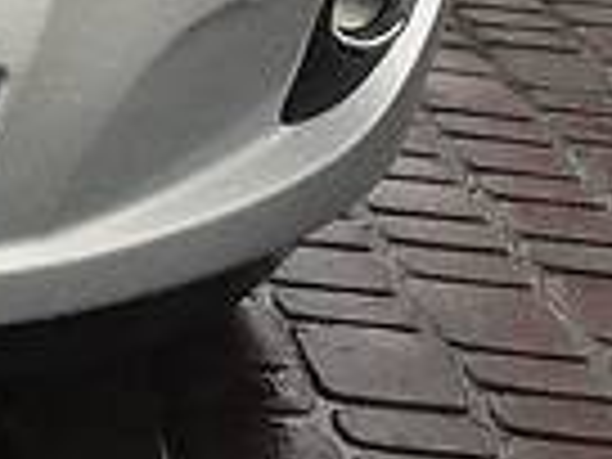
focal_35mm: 170
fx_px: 3006
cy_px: -346
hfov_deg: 10.4
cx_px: -711
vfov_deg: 8.4
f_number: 2.2
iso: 40
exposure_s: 1/50
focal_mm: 4.2
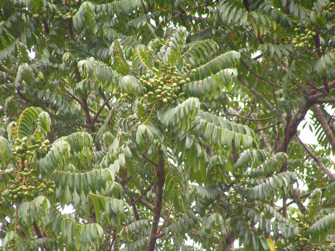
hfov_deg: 5.2
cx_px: 168
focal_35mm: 380
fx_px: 3677
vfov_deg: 3.9
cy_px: 126
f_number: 3.7
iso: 200
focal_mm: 63
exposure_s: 1/400
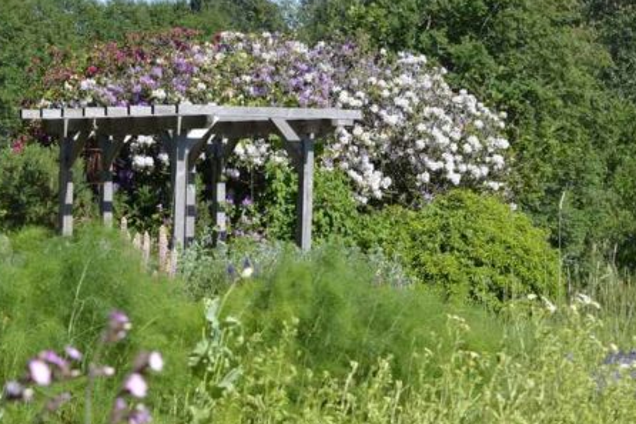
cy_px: 247
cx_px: 208
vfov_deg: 9.7
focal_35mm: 142
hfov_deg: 14.4
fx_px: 2505
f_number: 8
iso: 100
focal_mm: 55
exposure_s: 1/200
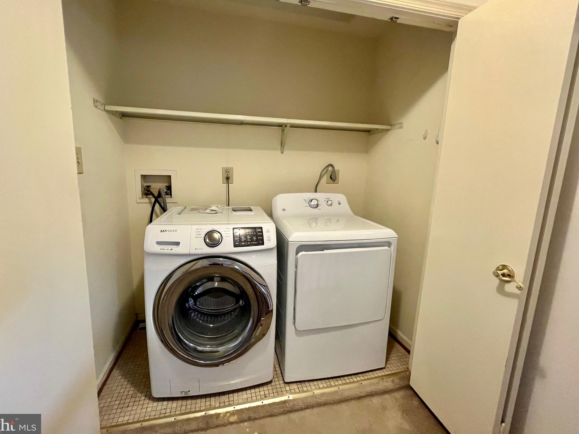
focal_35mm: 14
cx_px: 277
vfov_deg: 85.6
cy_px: 205
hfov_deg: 102.0
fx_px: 234
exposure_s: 1/60
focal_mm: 1.57
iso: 640
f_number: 1.8
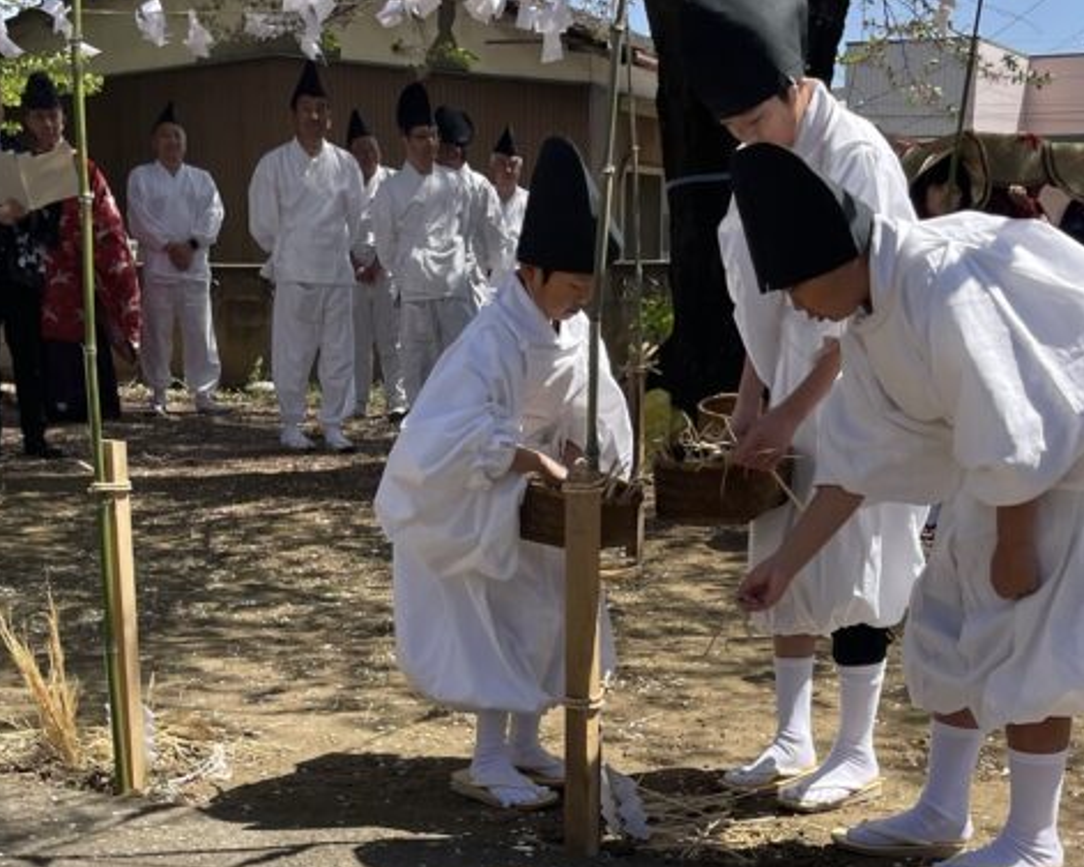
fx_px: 1701
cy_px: 858
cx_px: 610
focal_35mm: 53
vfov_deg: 27.1
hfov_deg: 35.3
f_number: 1.6
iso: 32
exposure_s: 1/1946
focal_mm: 5.1
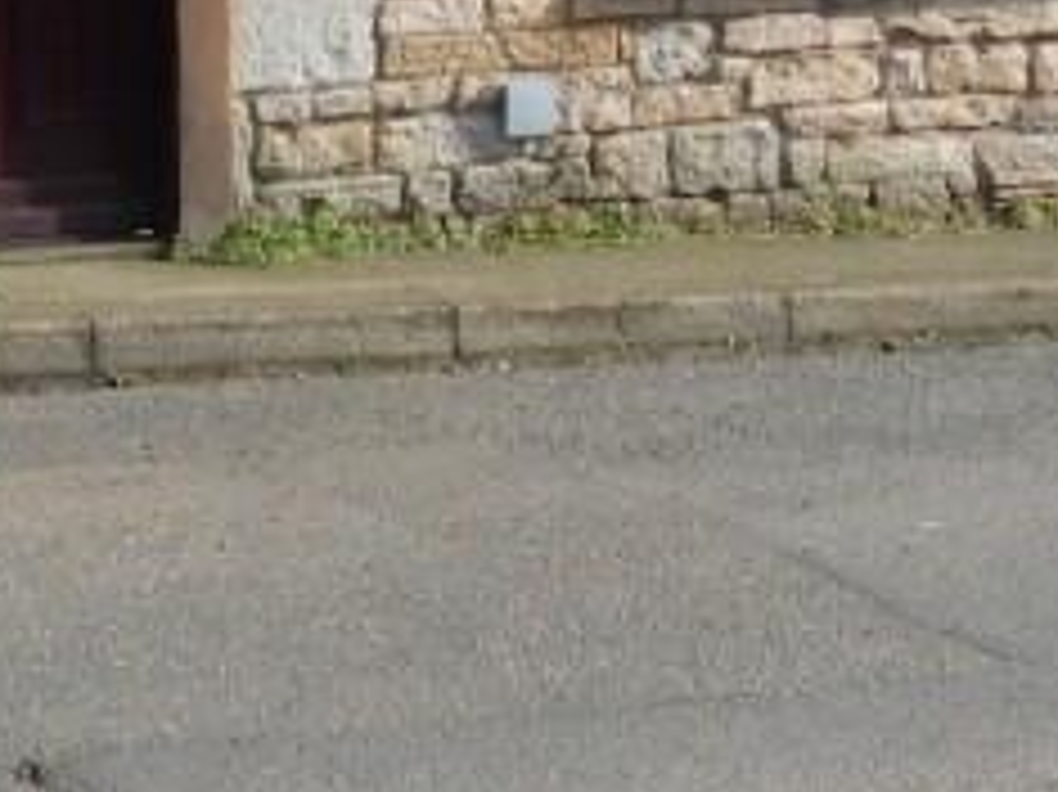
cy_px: -738
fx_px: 4002
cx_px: 477
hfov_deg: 15.1
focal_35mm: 131
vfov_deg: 10.5
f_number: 3.2
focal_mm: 5.3
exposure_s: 1/800
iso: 125
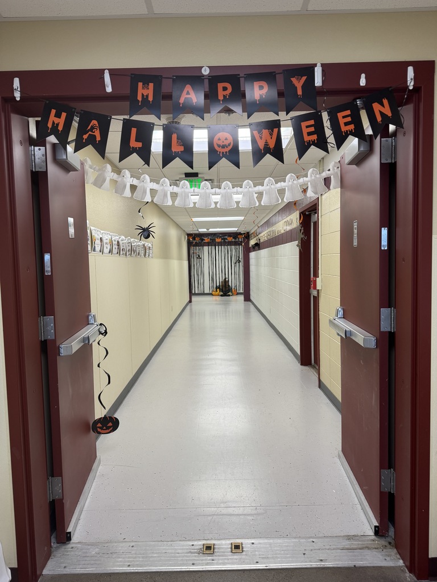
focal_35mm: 24
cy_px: 291
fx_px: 404
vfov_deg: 71.6
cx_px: 218
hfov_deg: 56.8
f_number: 1.78
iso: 100
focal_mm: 6.76
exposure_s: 1/100
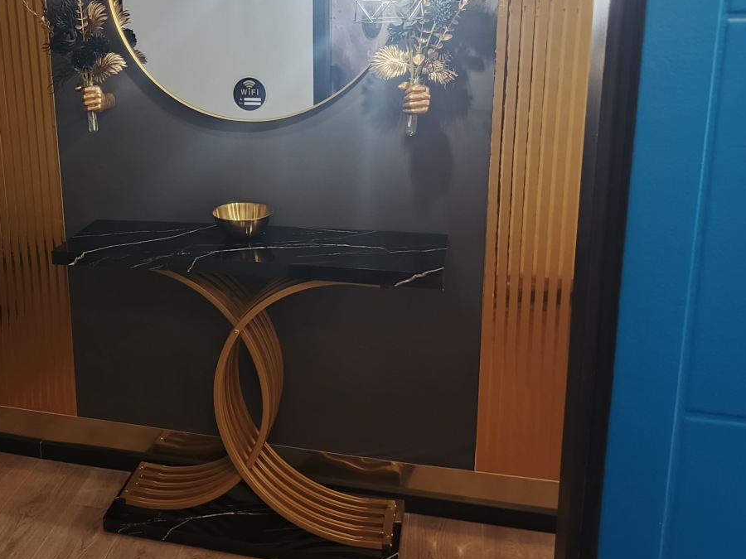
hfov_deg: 44.9
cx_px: 172
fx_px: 862
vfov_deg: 35.7
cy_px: 193
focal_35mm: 40
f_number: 1.75
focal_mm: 5.25
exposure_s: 1/50
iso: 2289
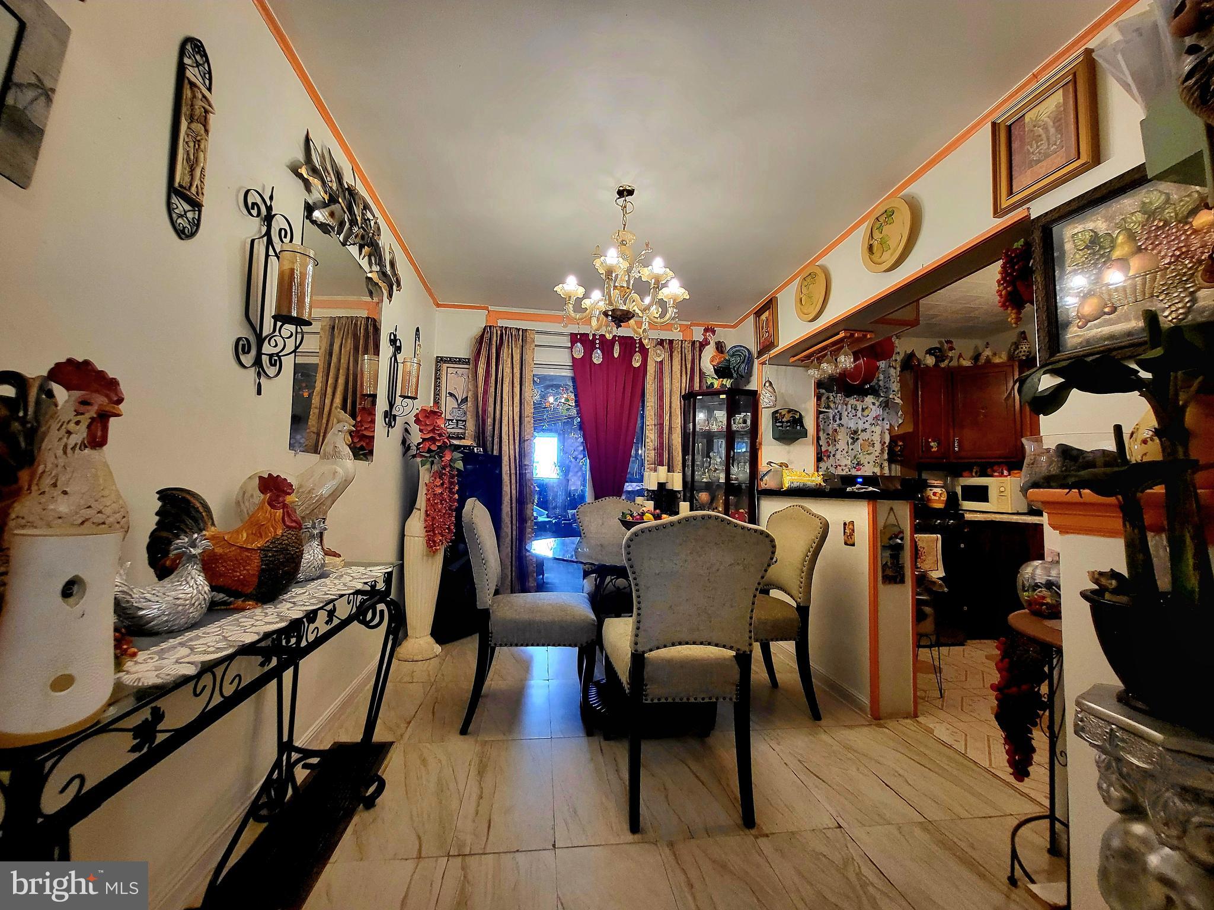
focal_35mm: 13
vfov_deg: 89.9
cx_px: 607
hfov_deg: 106.2
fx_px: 456
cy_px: 455
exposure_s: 1/60.2
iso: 320
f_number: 2.2
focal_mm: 1.74
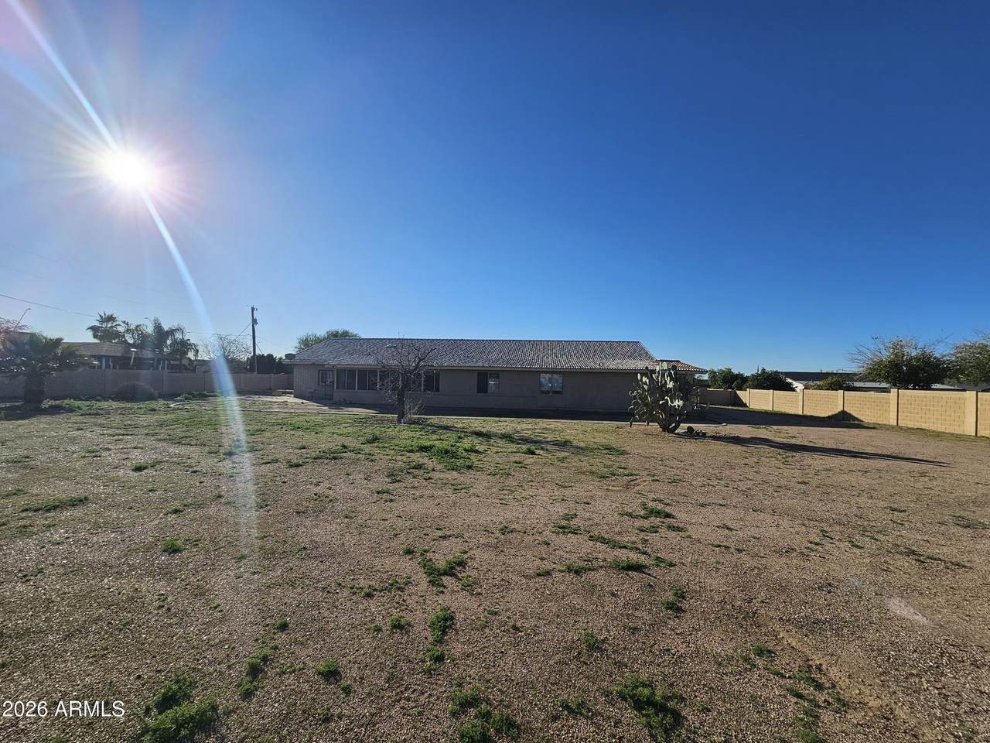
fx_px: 372
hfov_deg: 106.2
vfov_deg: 89.9
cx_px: 495
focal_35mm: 13
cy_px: 372
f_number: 2.2
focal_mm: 2.2
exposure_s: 1/4187
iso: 50
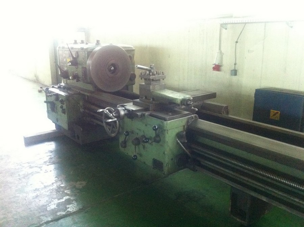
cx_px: 152
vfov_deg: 40.6
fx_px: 307
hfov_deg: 52.7
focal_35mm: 35
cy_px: 114
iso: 640
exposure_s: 1/15
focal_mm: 3.85
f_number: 2.8
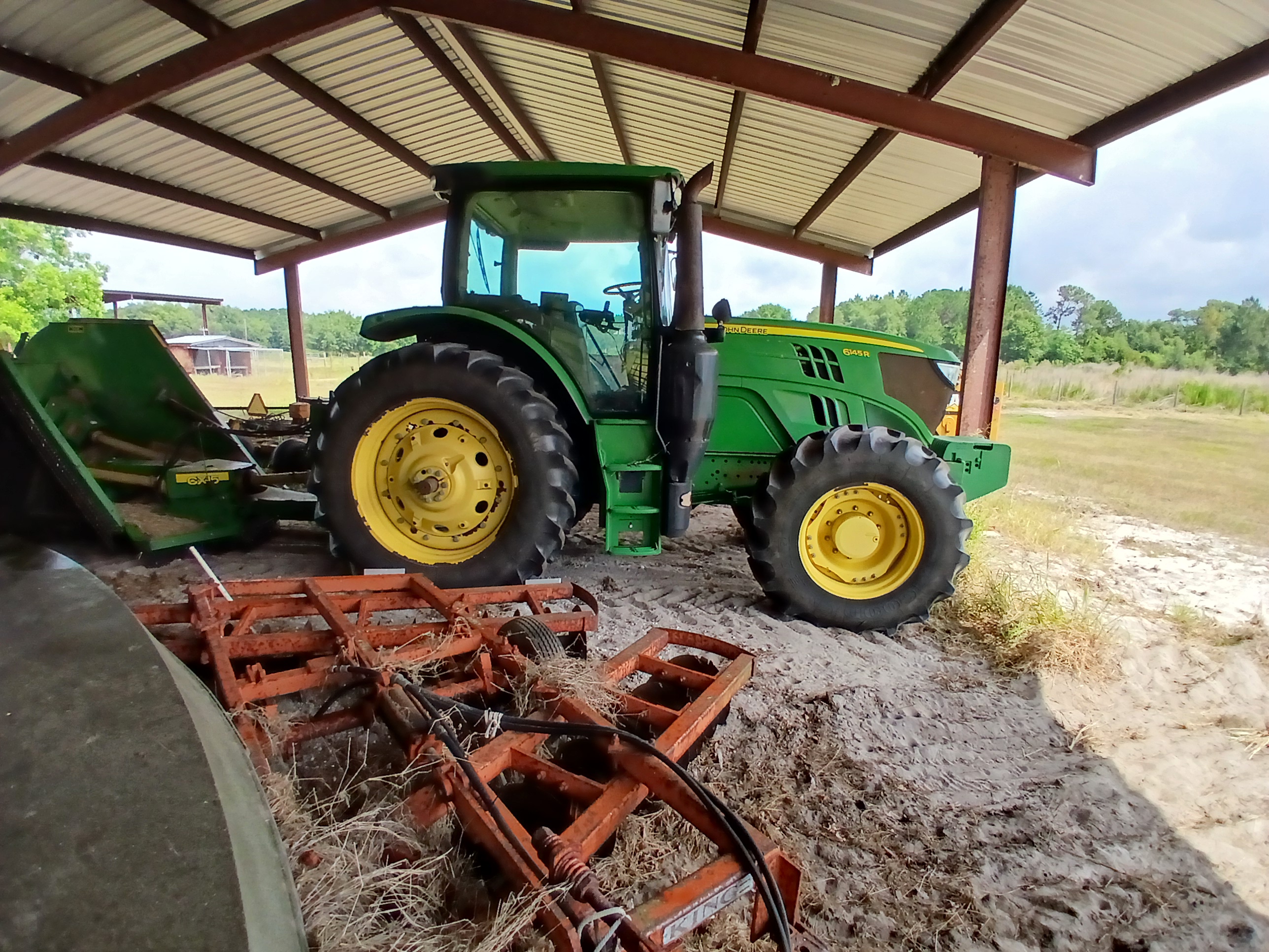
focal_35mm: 17
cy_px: 476
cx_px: 634
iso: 50
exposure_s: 1/577
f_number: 2.2
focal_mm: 1.4
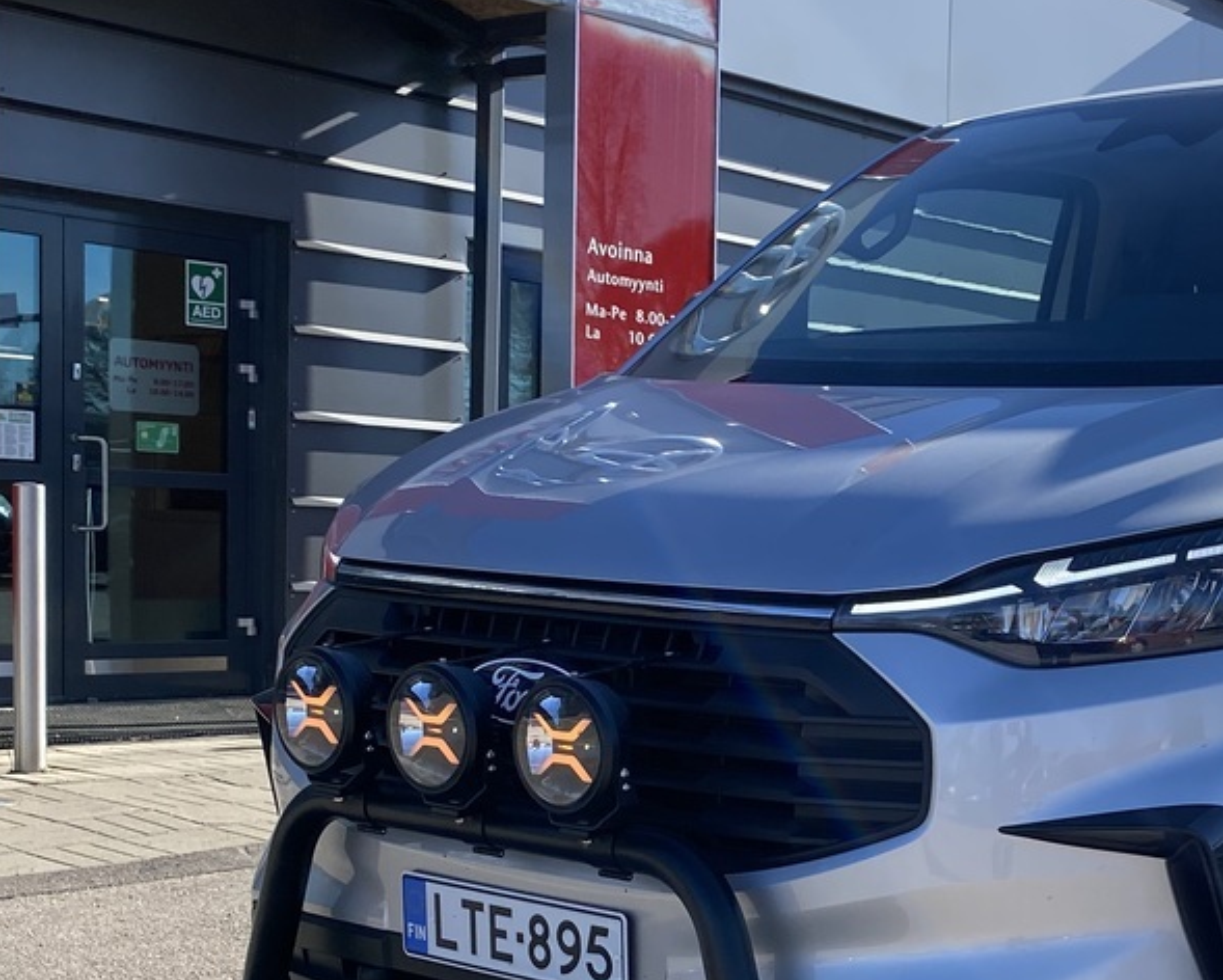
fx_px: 2246
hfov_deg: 29.0
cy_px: 745
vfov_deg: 24.3
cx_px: 1142
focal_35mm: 62
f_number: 1.8
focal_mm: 4.25
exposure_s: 1/2463
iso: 32
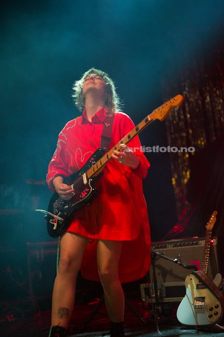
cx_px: 113
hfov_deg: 26.0
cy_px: 168
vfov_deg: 38.2
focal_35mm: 52
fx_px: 486
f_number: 1.8
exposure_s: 1/800
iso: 2000
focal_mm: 50
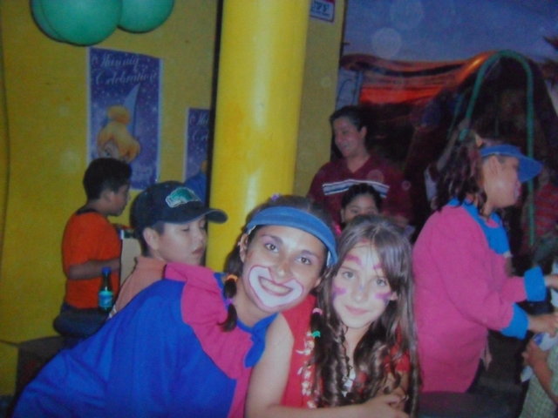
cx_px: 279
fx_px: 564
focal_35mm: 35
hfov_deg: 52.6
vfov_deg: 40.7
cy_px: 209
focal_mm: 6.3
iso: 400
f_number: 3
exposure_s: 1/10
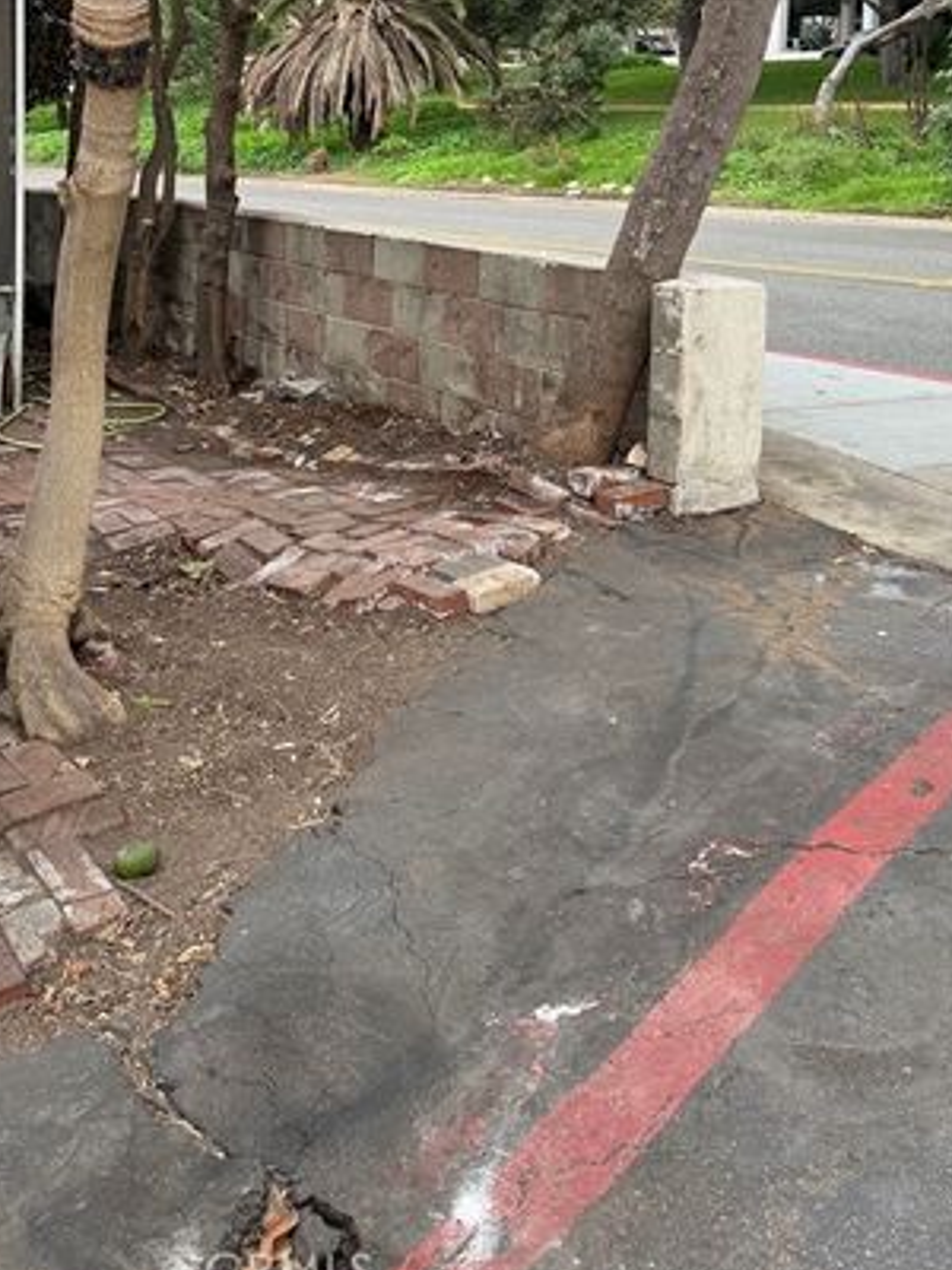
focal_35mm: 40
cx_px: 438
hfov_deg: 35.9
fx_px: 1467
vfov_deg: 44.4
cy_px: 243
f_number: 1.78
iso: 100
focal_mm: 6.76
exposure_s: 1/1522
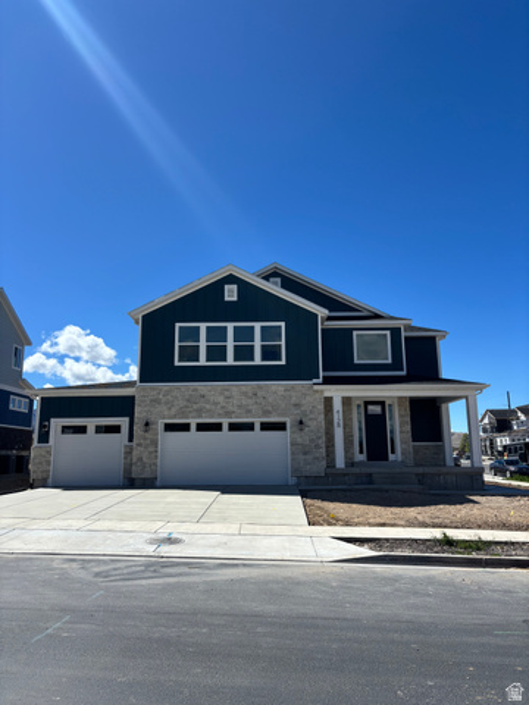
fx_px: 530
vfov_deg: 67.3
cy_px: 352
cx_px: 264
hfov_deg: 53.1
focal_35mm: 26
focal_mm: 5.96
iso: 50
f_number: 1.6
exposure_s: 1/4630
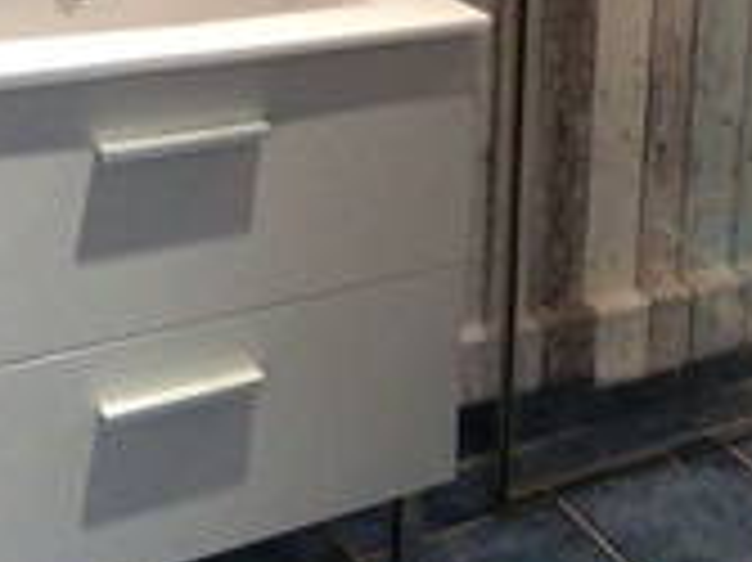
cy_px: -22
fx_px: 1498
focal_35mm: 69
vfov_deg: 20.5
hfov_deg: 27.6
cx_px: 612
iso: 400
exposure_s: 1/17
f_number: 2.4
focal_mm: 3.3
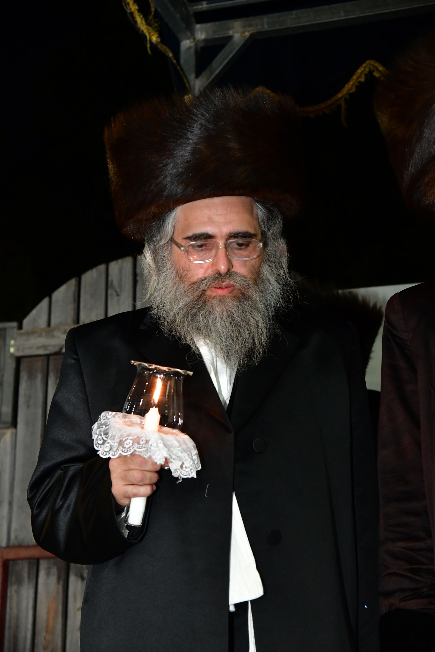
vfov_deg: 31.0
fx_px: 1178
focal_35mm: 65
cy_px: 326
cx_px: 218
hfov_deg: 20.9
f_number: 5.6
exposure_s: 1/100
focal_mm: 65
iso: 4000
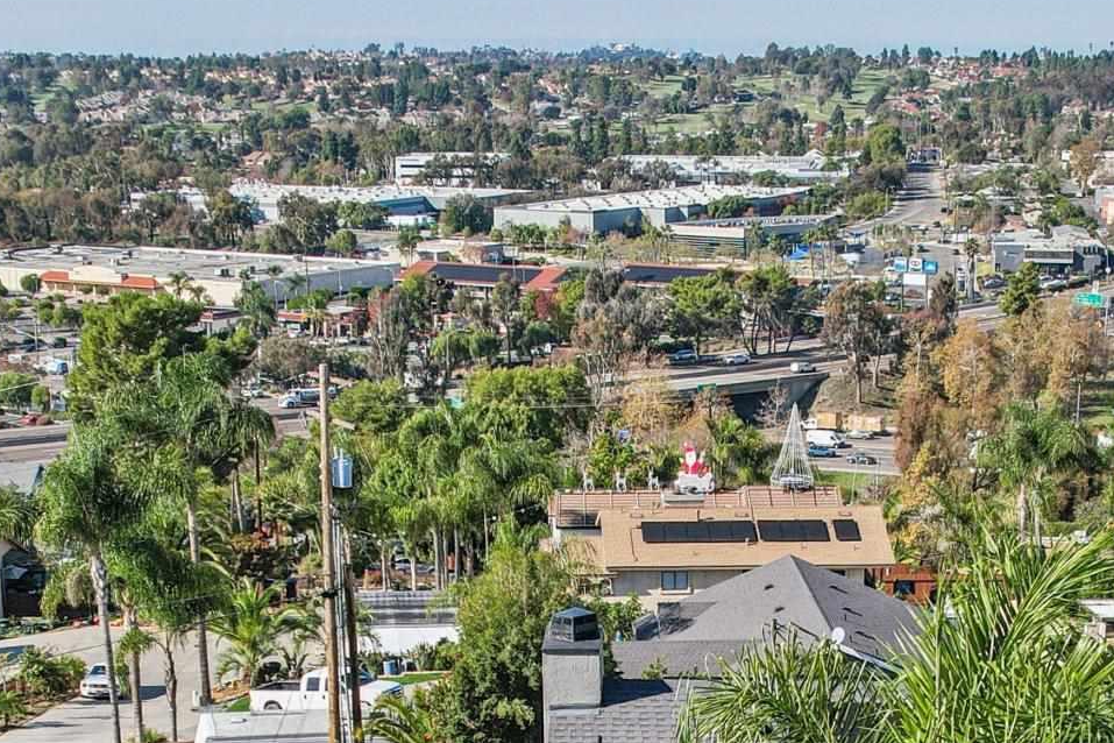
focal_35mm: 69
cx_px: 637
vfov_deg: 19.0
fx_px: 2135
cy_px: 812
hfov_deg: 29.2
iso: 130
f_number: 2.8
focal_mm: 8.4
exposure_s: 1/2000
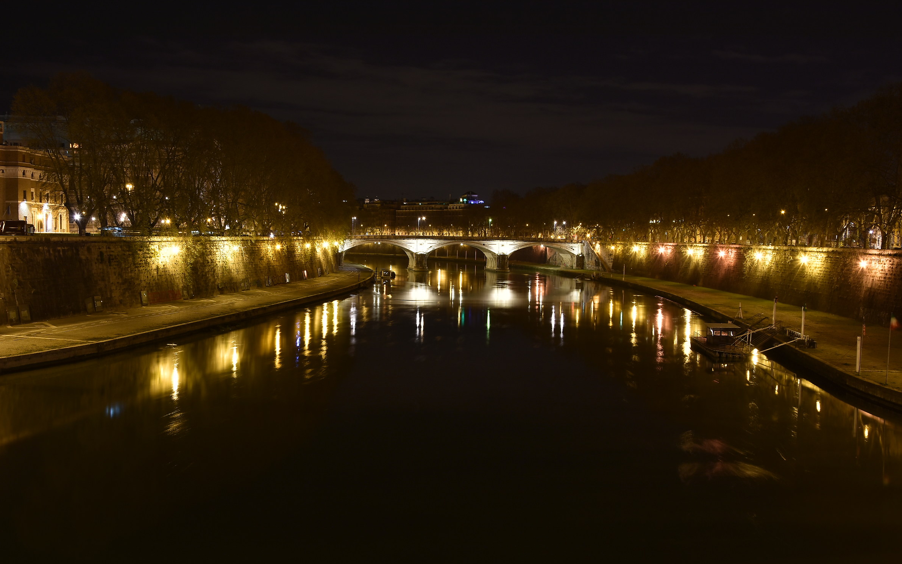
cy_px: 284
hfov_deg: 50.9
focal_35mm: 39
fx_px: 947
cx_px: 451
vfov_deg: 33.2
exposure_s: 6
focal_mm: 25
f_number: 9
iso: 100
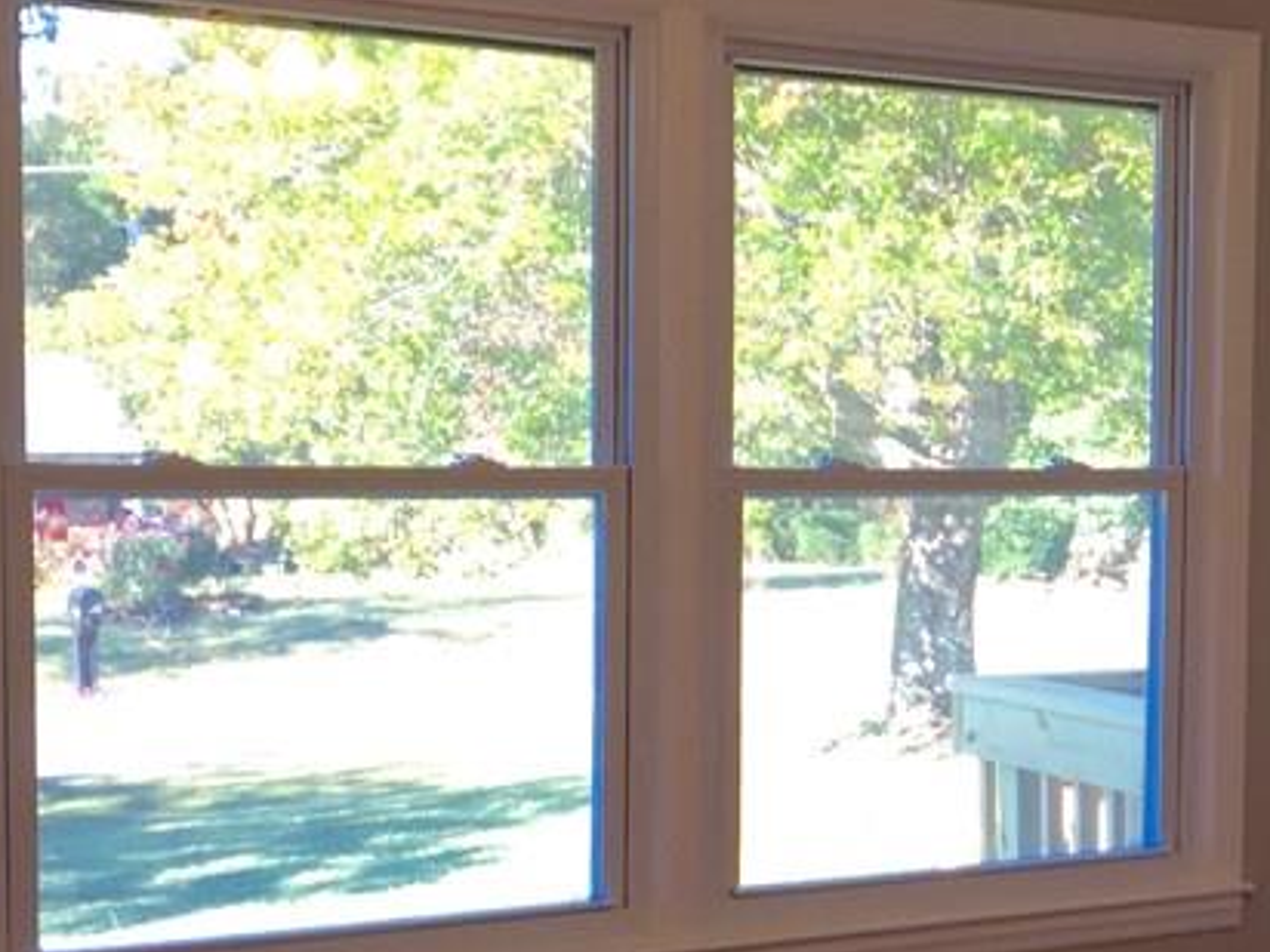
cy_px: 636
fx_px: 2642
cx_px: 1276
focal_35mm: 72
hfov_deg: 25.7
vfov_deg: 20.4
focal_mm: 4.15
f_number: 2.2
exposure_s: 1/60
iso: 32
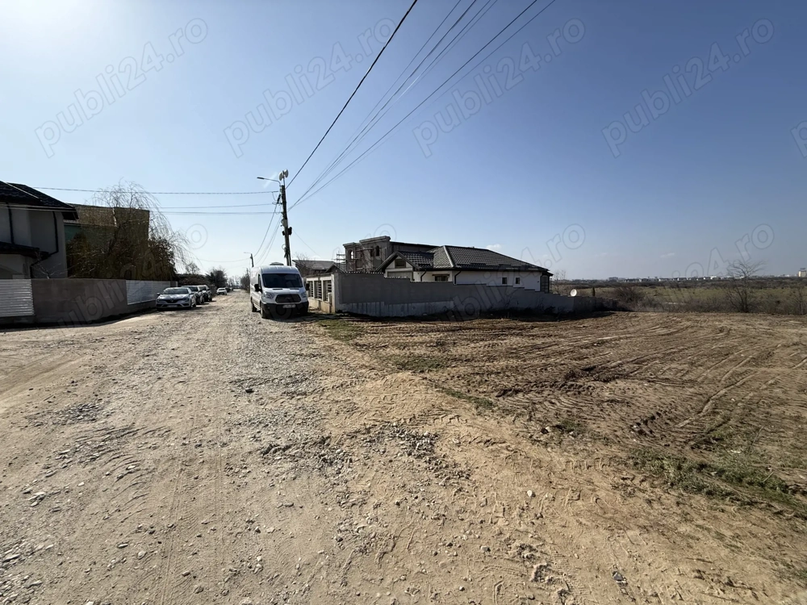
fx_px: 326
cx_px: 404
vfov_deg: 85.7
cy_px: 302
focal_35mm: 14
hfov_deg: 102.1
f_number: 2.2
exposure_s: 1/3663
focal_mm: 2.22
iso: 50
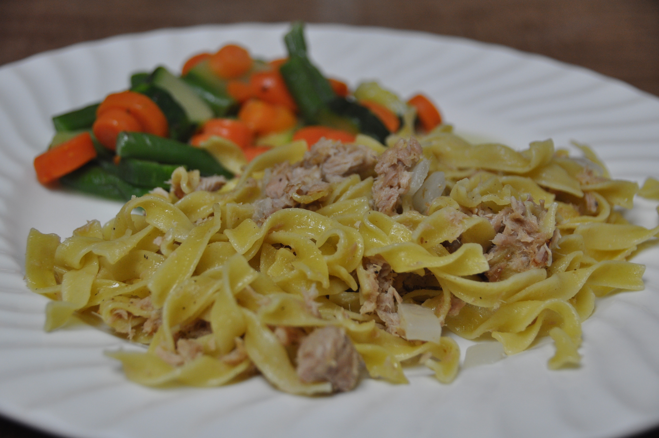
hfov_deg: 27.0
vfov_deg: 18.1
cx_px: 330
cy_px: 219
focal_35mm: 75
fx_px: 1371
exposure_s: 1/60
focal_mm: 50
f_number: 4.8
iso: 500
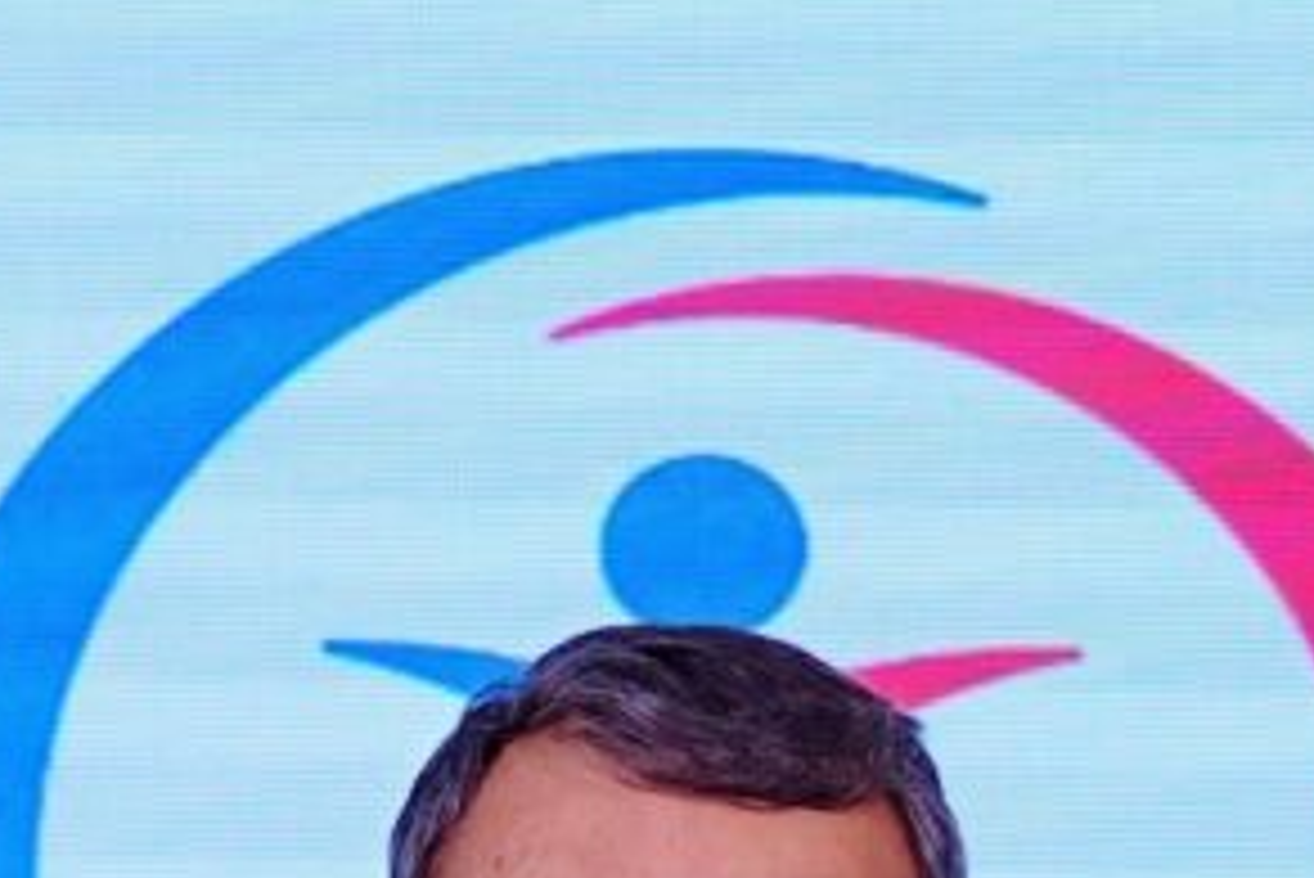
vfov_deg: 7.2
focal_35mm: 179
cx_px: 657
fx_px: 6536
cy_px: 2080
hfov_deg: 11.5
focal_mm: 34
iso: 250
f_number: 4.5
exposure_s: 1/125
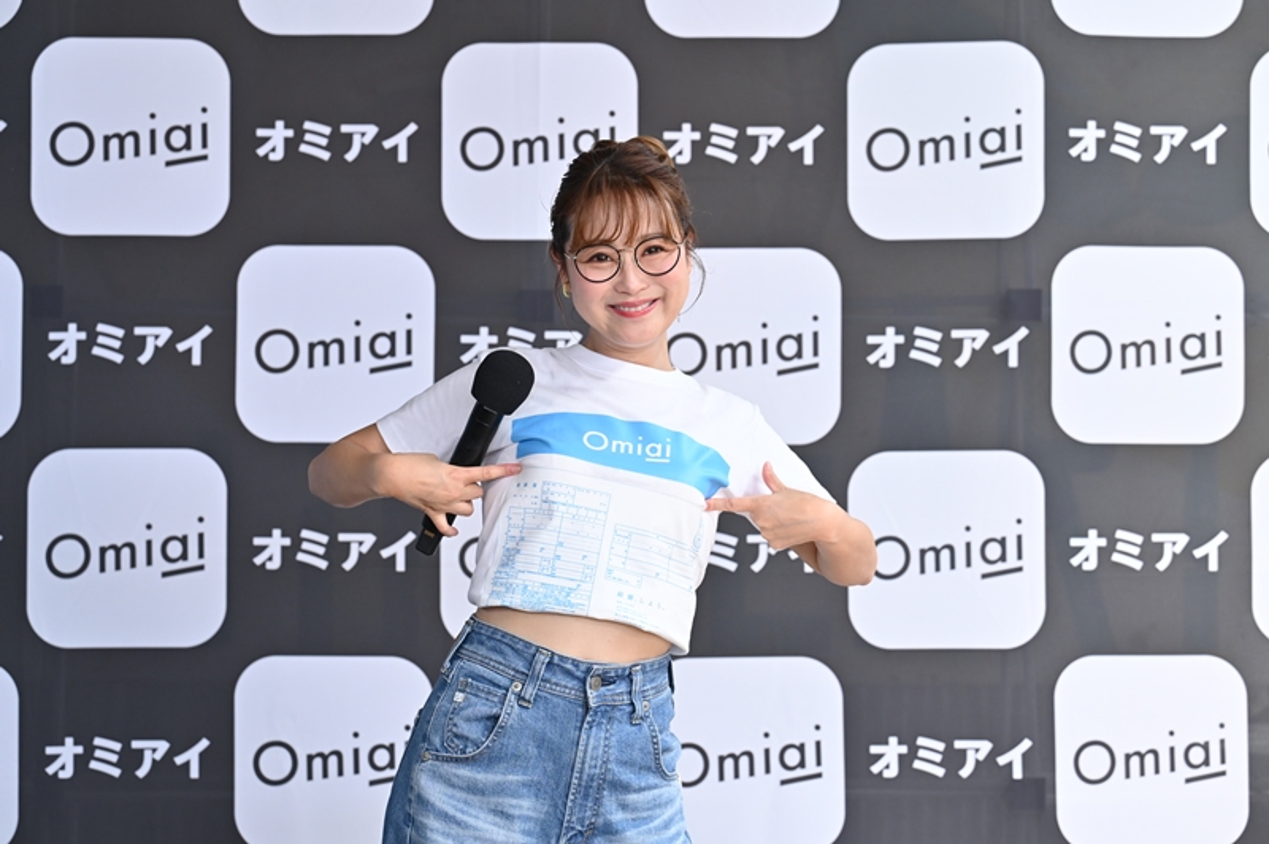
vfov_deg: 11.9
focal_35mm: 115
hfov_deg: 17.8
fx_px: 4050
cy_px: 422
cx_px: 634
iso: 800
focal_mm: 115
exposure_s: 1/200
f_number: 5.6
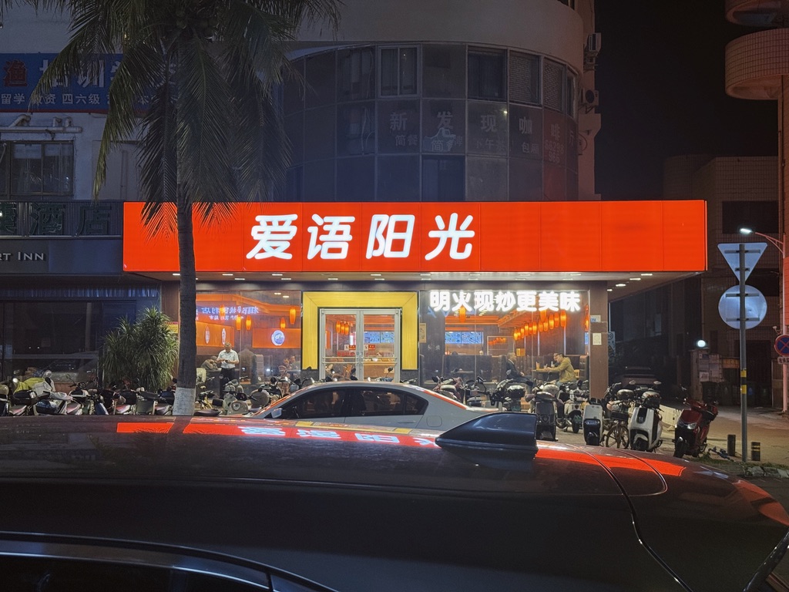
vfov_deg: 30.3
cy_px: 296
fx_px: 1094
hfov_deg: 39.7
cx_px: 394
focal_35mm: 48
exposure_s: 1/50
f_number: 1.78
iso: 125
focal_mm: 6.76
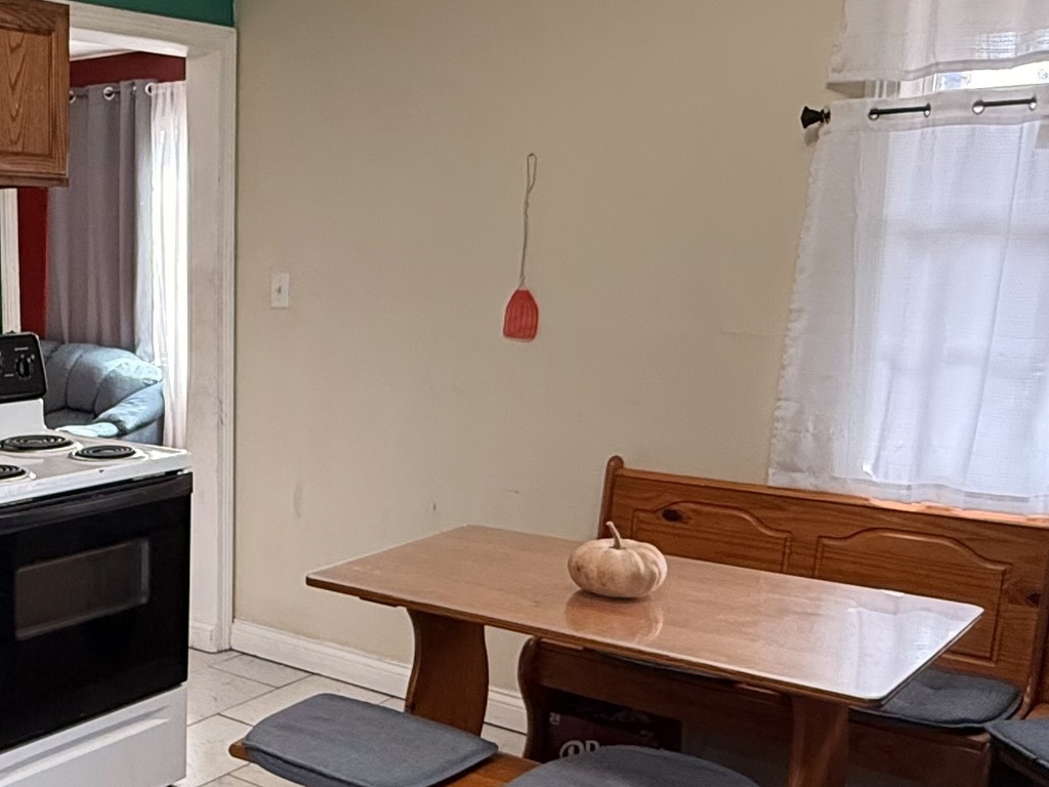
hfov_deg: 41.3
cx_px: 106
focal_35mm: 42
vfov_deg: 34.2
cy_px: 471
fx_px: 1273
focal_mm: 2.22
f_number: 2.2
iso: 320
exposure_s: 1/120
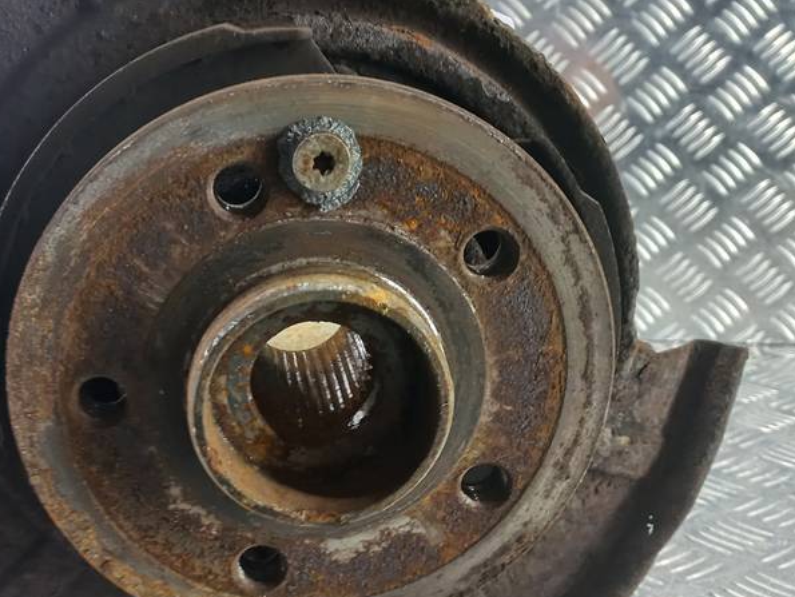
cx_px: 287
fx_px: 988
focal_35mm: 43
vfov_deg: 33.6
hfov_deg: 43.4
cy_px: 318
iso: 160
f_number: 1.8
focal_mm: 4.6
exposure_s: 1/33
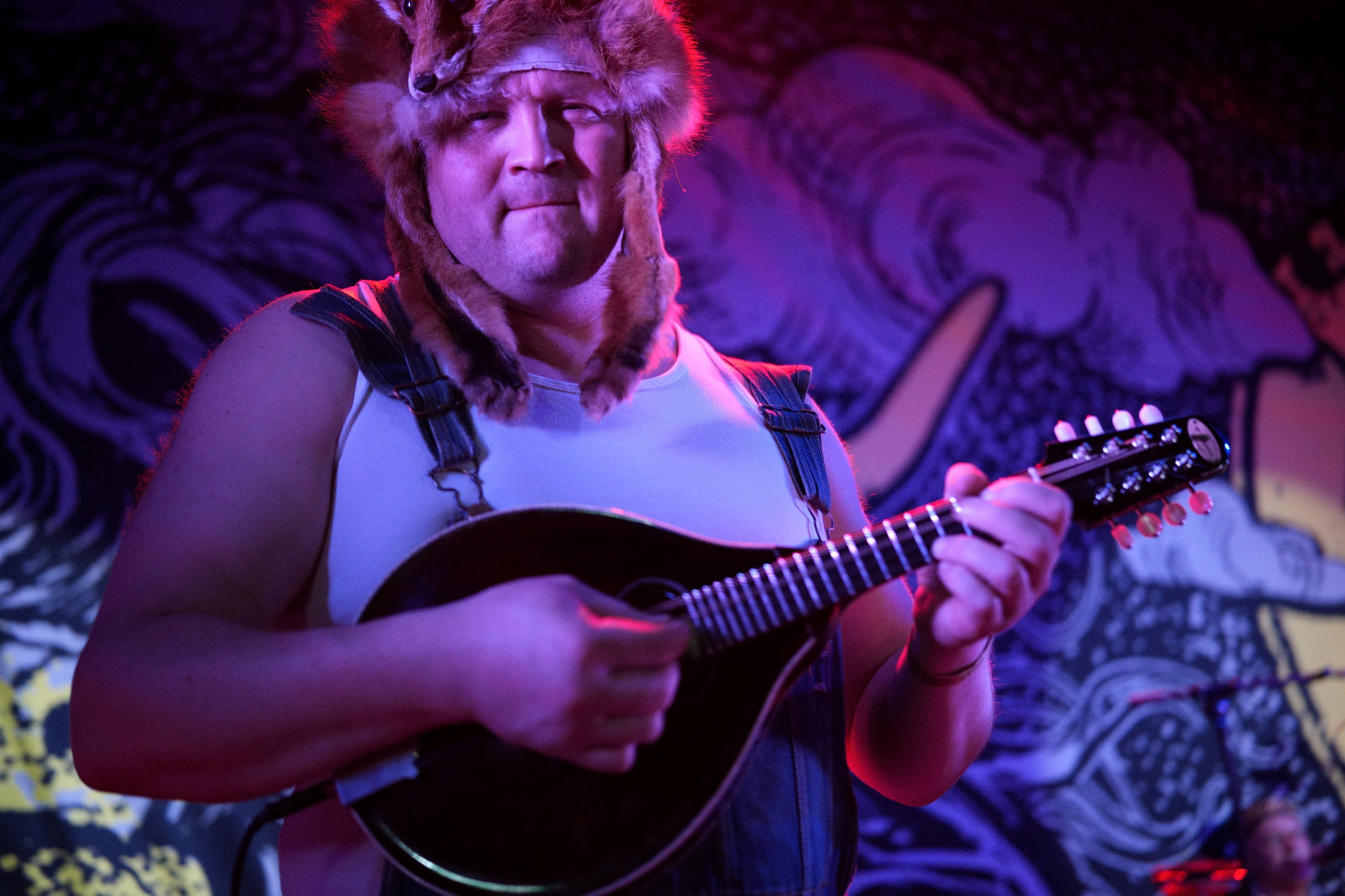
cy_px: 448
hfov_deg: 47.9
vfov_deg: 33.0
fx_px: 1513
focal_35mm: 40
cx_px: 672
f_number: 1.2
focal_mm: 27
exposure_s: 1/80
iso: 800
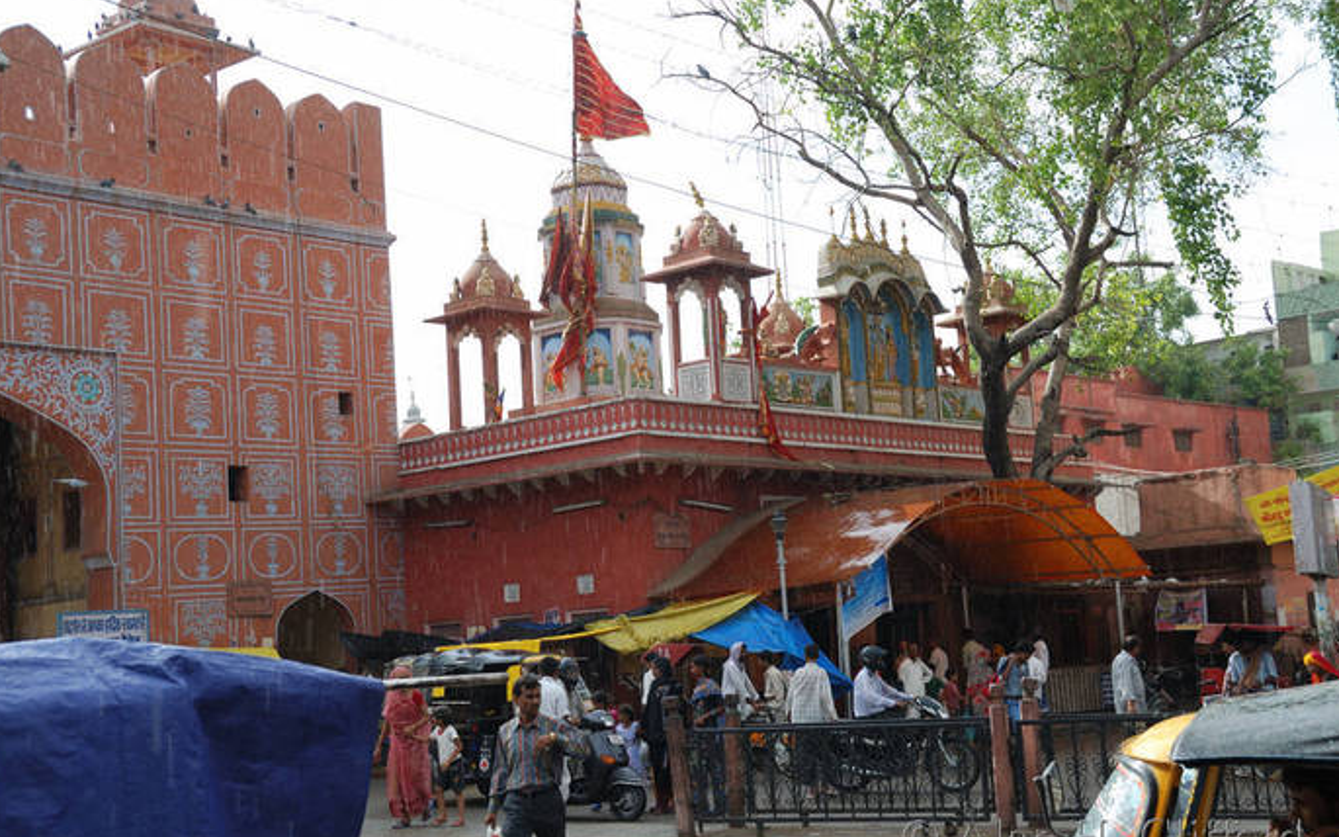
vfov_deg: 25.8
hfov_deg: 40.3
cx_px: 674
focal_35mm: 50
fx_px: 1824
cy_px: 426
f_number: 6.3
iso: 100
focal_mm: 32
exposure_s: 1/160
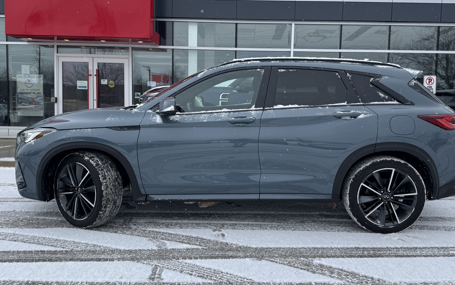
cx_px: 239
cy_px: 137
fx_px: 397
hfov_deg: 59.6
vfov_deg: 39.4
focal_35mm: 32
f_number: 1.78
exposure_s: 1/1721
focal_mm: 6.76
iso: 80
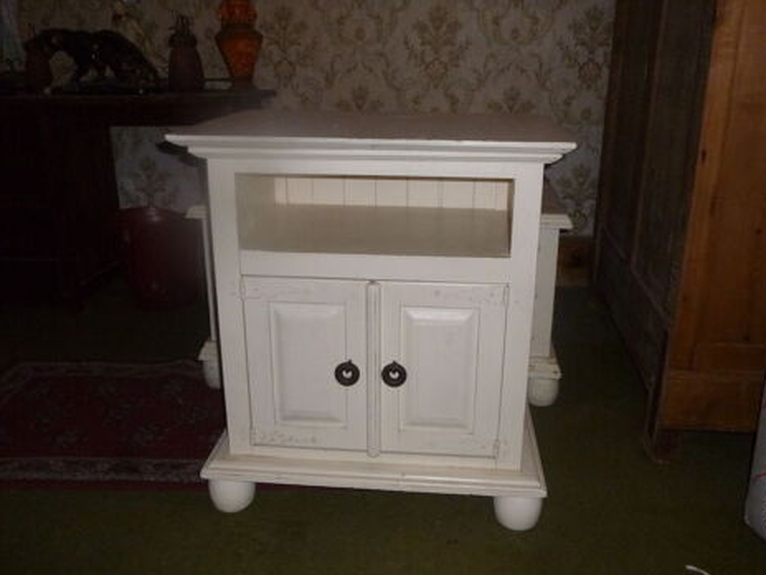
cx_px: 380
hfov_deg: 60.0
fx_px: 664
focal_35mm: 30
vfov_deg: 46.8
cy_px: 294
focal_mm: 5.2
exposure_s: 1/60
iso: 400
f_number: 3.3
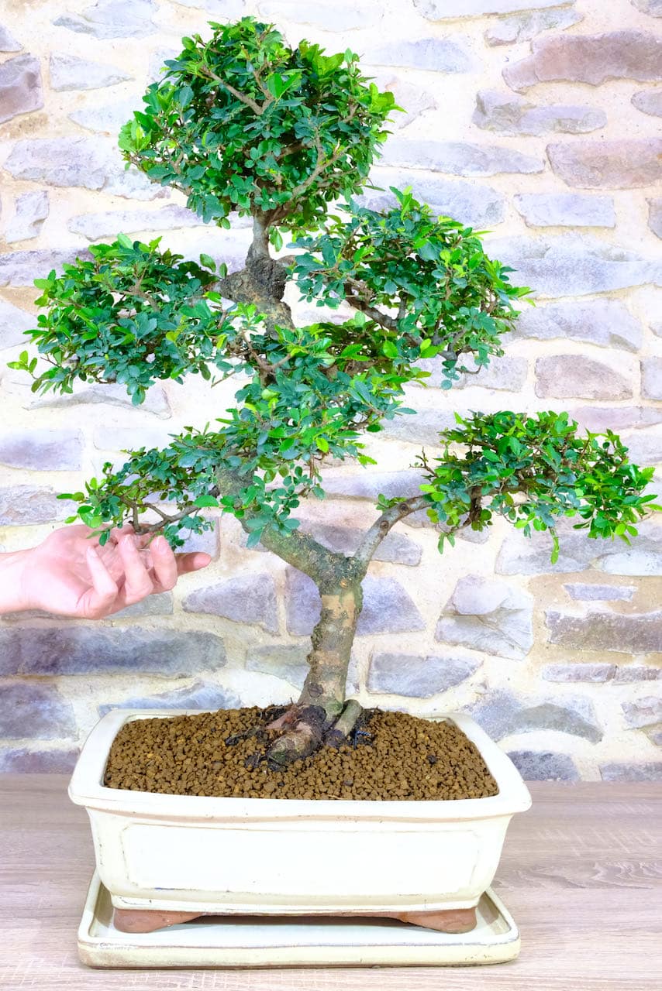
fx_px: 992
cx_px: 331
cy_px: 496
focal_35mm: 36
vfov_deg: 53.1
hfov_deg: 36.9
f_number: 11
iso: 3200
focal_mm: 24.3
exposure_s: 1/30
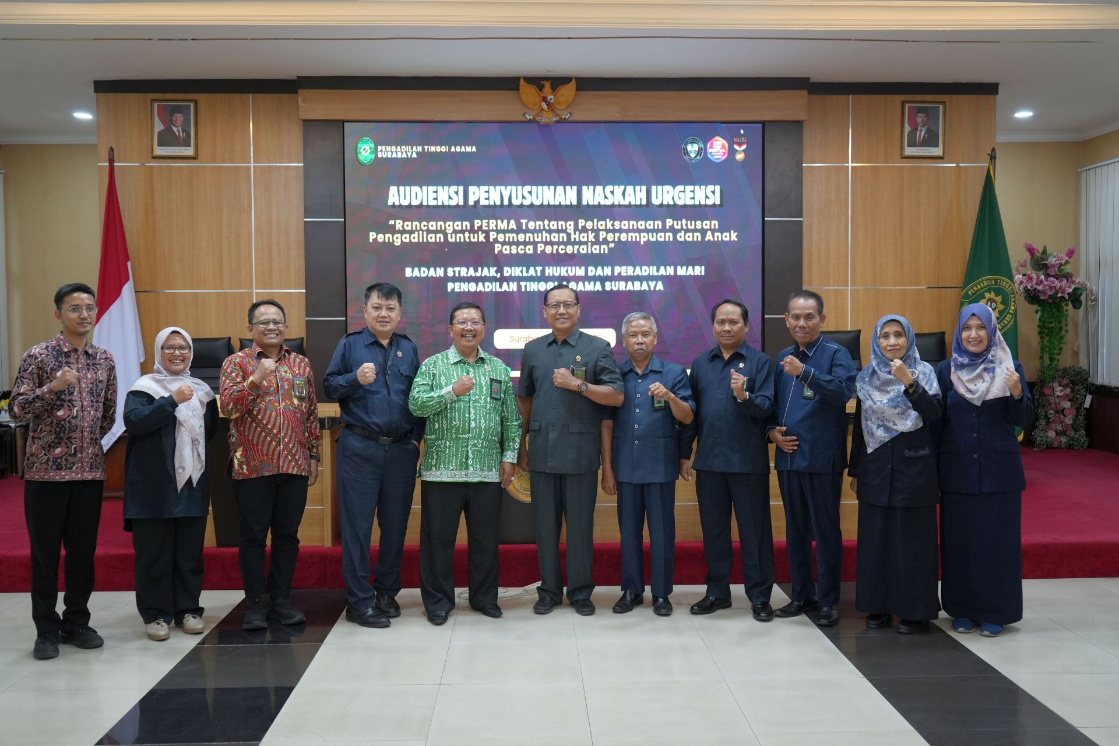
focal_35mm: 33
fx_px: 1026
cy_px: 373
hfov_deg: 57.2
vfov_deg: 40.0
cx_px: 560
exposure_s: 1/160
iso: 2000
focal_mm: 33
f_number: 4
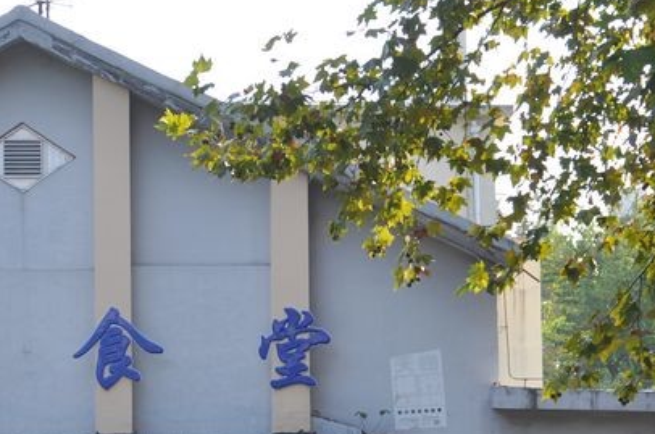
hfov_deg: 12.8
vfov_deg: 8.6
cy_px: 347
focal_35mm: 159
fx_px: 2887
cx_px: 50
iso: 200
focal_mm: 42
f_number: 8
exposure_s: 1/250
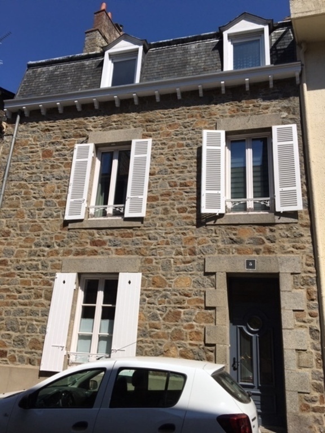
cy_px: 216
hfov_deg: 48.2
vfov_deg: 61.7
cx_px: 162
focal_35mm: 29
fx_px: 363
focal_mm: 4.15
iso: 25
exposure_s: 1/3344
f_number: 2.2
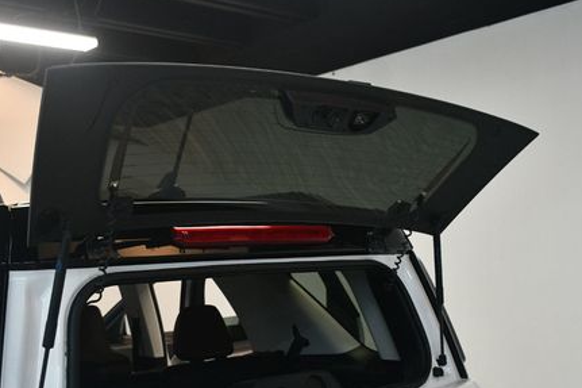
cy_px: 227
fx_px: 792
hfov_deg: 40.2
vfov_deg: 27.5
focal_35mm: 49
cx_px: 235
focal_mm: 22
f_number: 3.5
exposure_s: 1/125
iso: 1100
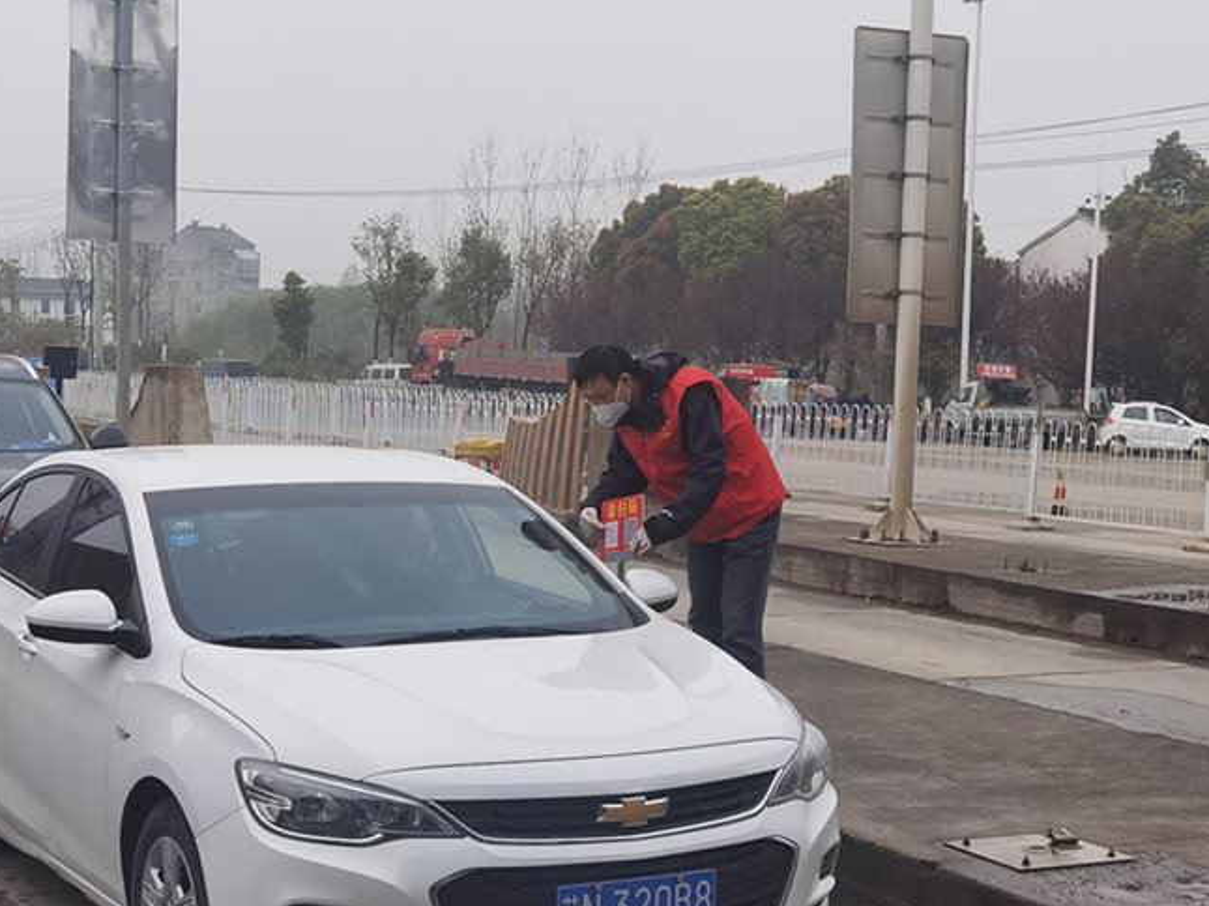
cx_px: 661
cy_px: 479
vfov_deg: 22.6
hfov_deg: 29.8
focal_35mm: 65
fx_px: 2269
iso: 50
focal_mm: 6.71
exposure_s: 1/632
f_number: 1.9
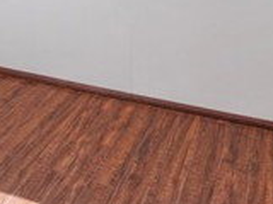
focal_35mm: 64
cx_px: 26
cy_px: -129
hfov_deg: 29.0
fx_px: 505
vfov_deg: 19.1
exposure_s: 1/8
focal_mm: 20.3
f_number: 11
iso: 500
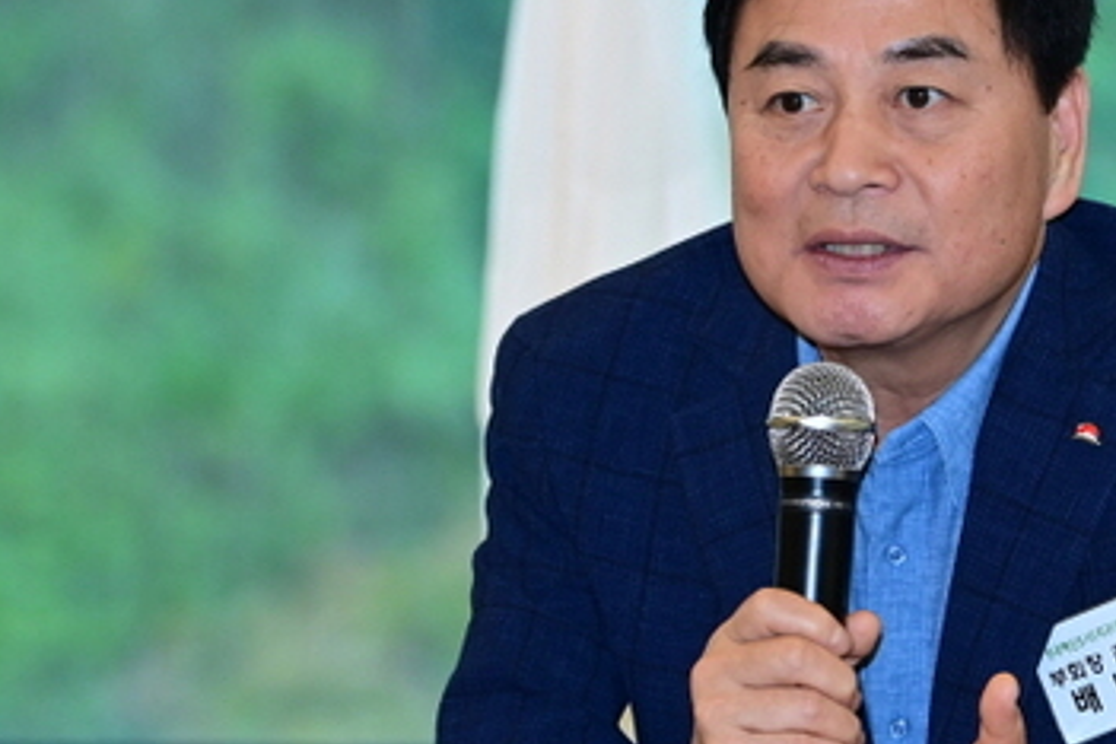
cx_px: 828
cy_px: 256
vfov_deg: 4.5
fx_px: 9516
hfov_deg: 6.7
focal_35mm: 307
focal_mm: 120
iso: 1250
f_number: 3.5
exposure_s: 1/125
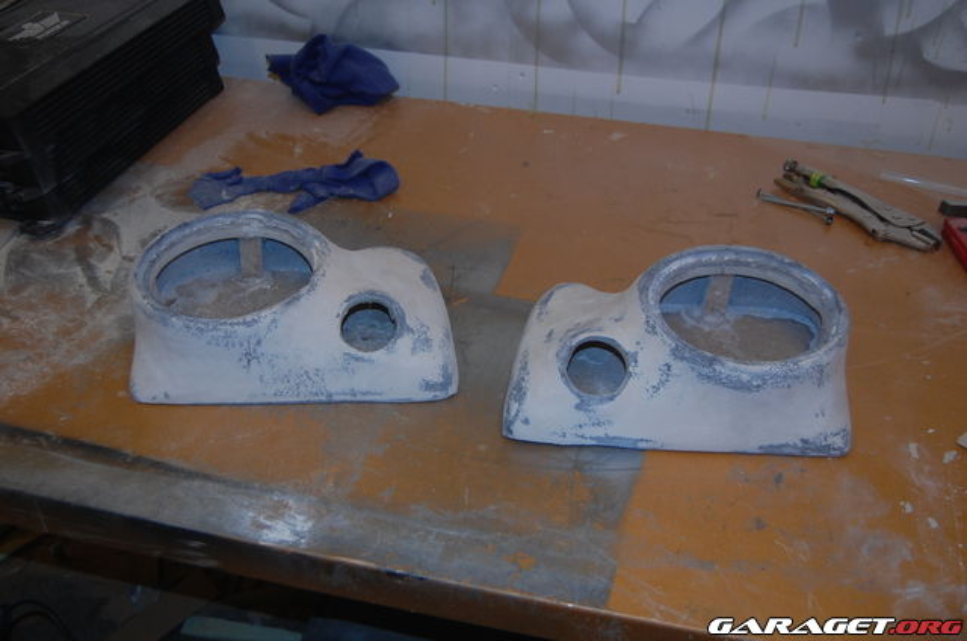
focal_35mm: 39
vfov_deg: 34.1
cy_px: 320
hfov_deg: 49.6
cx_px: 484
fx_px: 1045
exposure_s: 1/60
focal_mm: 26
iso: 400
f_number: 4
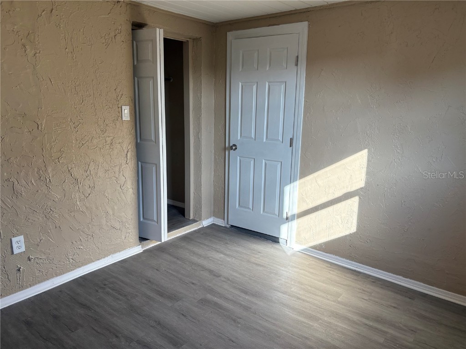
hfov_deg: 67.3
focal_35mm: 26
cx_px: 233
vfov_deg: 53.1
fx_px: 350
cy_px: 174
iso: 80
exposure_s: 1/241
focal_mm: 5.96
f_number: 1.6
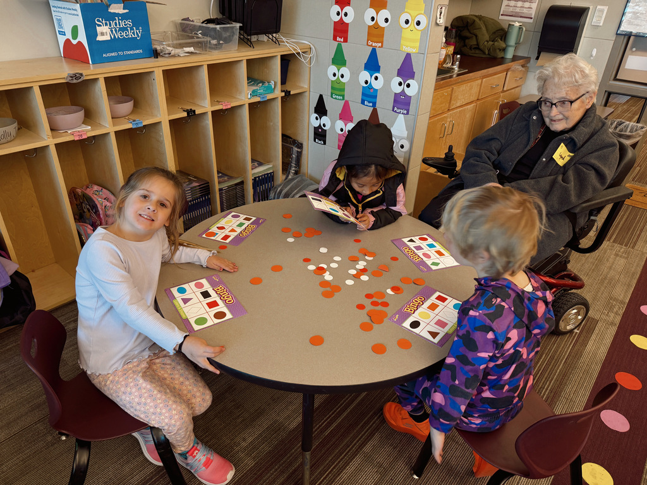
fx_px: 449
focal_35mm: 24
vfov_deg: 56.8
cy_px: 242
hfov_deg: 71.6
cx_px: 324
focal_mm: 6.76
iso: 160
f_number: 1.78
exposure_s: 1/61
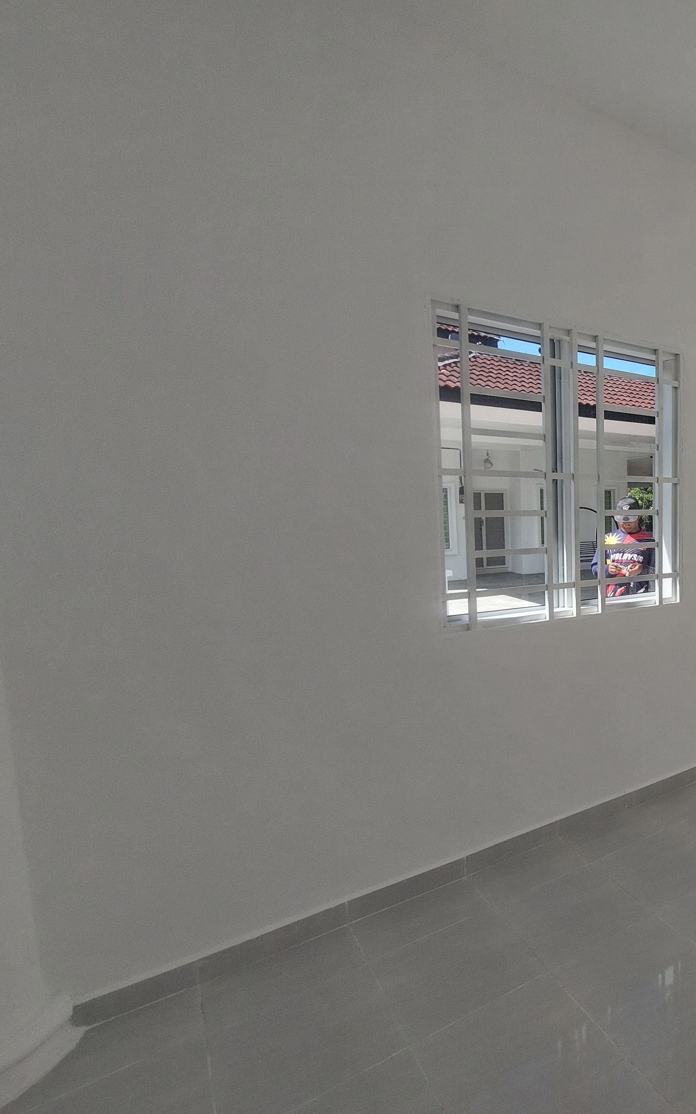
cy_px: 568
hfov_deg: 50.1
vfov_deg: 88.0
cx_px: 700
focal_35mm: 19
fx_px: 577
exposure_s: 1/142
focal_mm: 1.74
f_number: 2.2
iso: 50
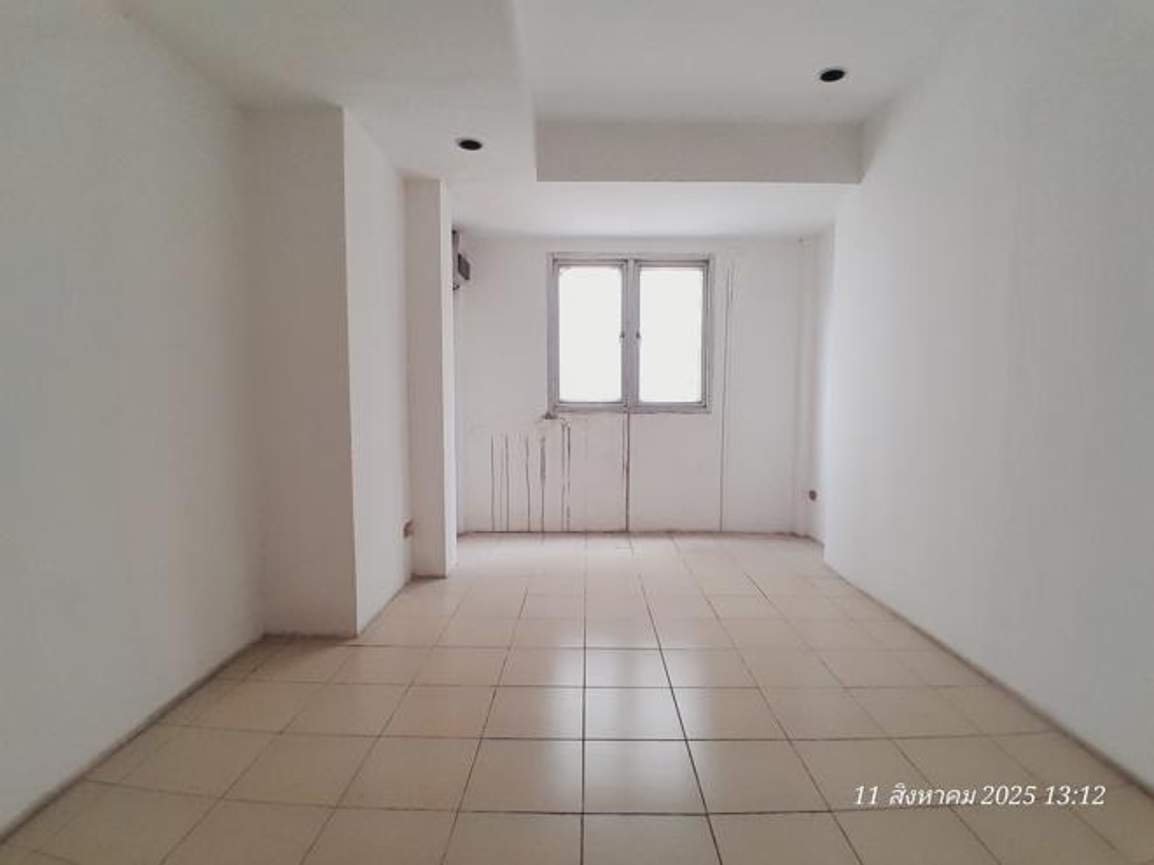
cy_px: 432
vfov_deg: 74.7
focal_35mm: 17
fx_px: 567
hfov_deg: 91.0
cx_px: 577
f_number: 2.2
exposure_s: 1/100
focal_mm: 1.46
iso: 64
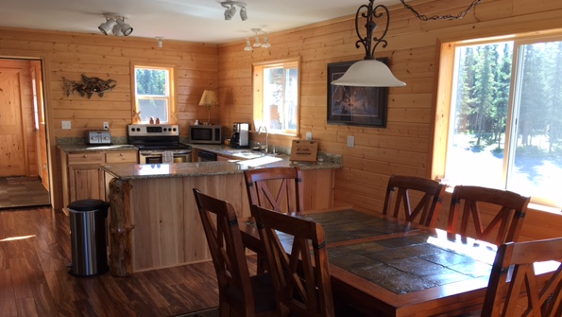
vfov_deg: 34.5
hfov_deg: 58.0
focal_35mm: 34
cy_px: 202
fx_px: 507
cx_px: 295
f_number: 2.2
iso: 25
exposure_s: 1/60
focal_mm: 4.15
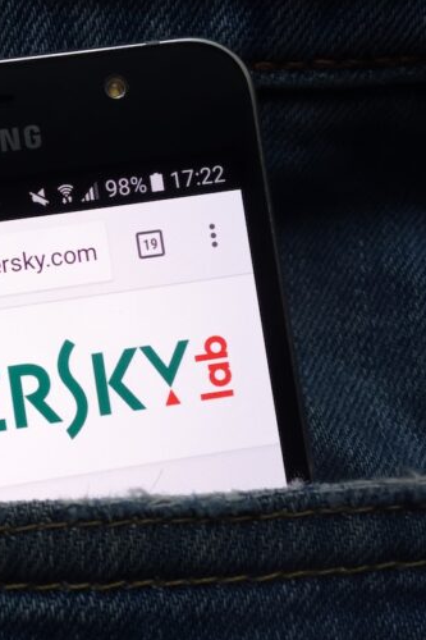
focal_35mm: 43
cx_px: 27
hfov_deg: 29.6
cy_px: 315
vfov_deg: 45.4
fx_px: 764
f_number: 6.3
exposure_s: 1/60
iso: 800
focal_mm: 10.4
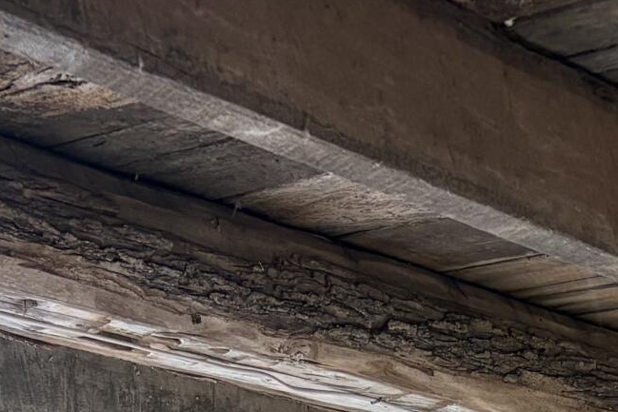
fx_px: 2146
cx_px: 329
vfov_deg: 9.5
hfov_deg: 16.4
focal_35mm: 125
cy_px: 1043
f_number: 1.6
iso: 125
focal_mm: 5.96
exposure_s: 1/120
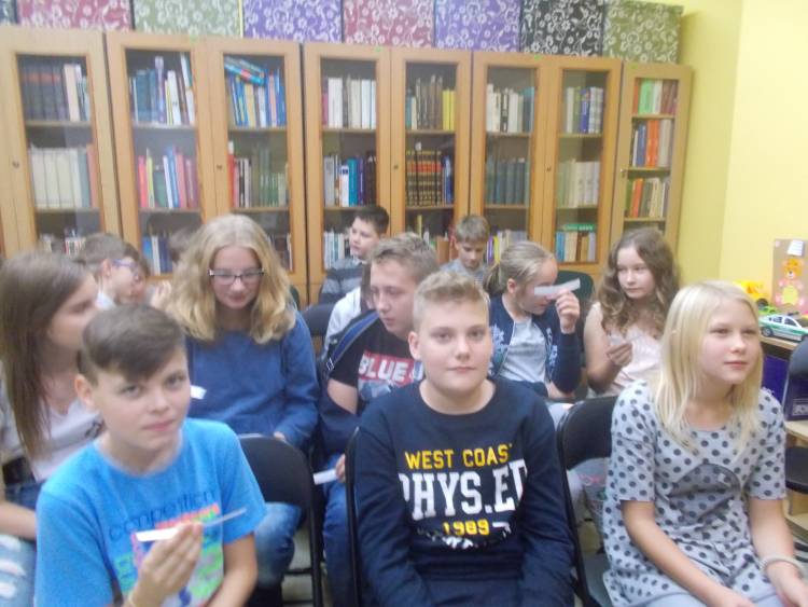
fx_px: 607
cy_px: 304
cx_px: 404
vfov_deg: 53.1
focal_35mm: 26
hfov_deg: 67.3
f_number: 3.2
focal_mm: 4.6
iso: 800
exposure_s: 1/40
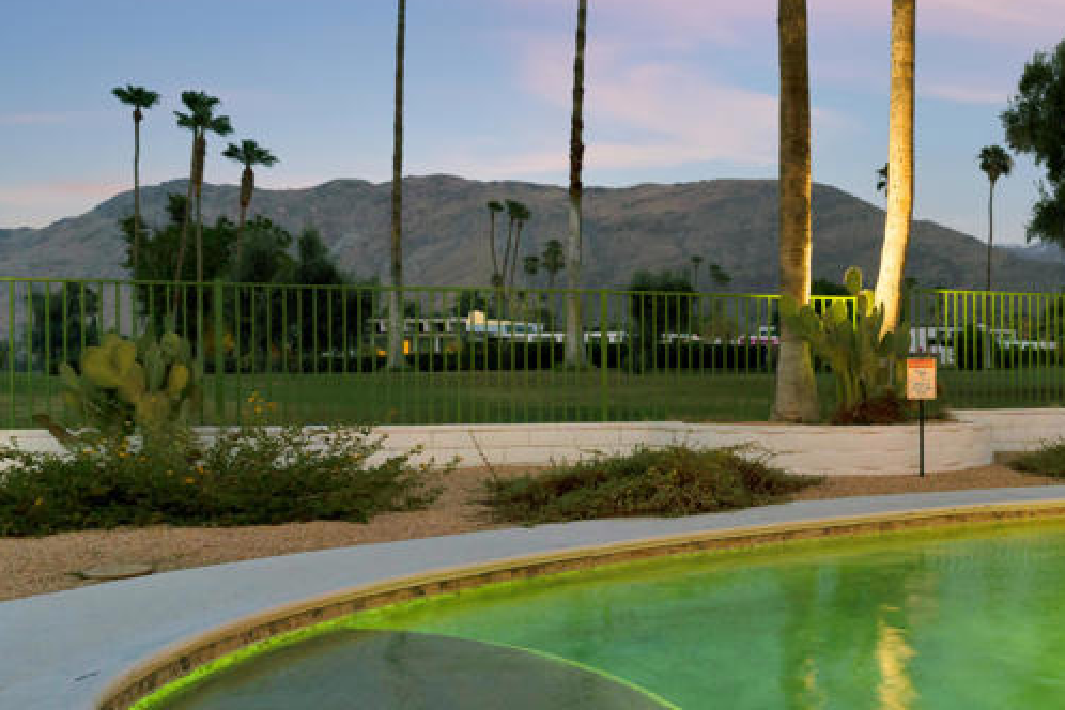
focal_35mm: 37
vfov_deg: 35.9
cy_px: 397
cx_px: 1007
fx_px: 1094
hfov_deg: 45.6
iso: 400
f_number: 6.3
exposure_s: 1/3
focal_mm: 18
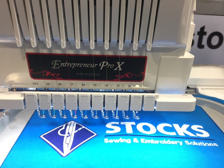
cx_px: 111
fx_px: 194
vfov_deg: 46.8
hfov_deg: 60.0
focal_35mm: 30
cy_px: 86
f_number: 2.2
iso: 64
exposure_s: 1/33
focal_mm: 4.15
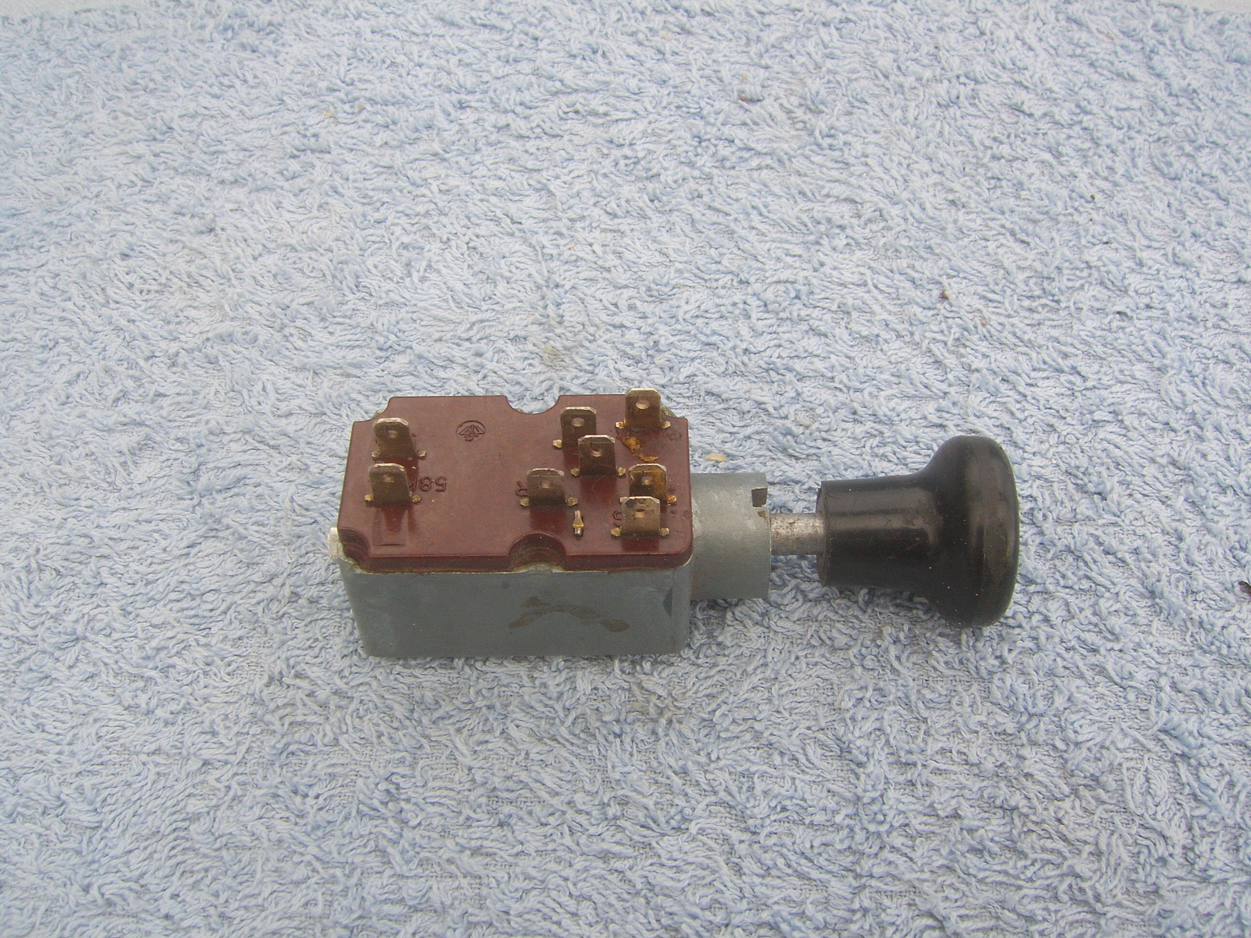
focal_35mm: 38
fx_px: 1373
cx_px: 626
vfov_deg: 37.7
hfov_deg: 49.0
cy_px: 469
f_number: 6.4
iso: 50
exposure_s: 1/100
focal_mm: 7.8
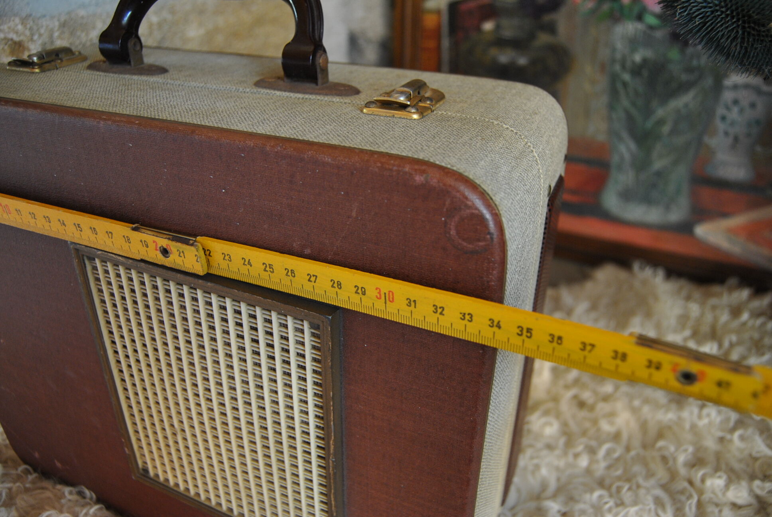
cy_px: 258
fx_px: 612
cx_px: 386
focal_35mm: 28
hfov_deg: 64.5
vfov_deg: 45.8
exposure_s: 1/30
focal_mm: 19
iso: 320
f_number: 3.5
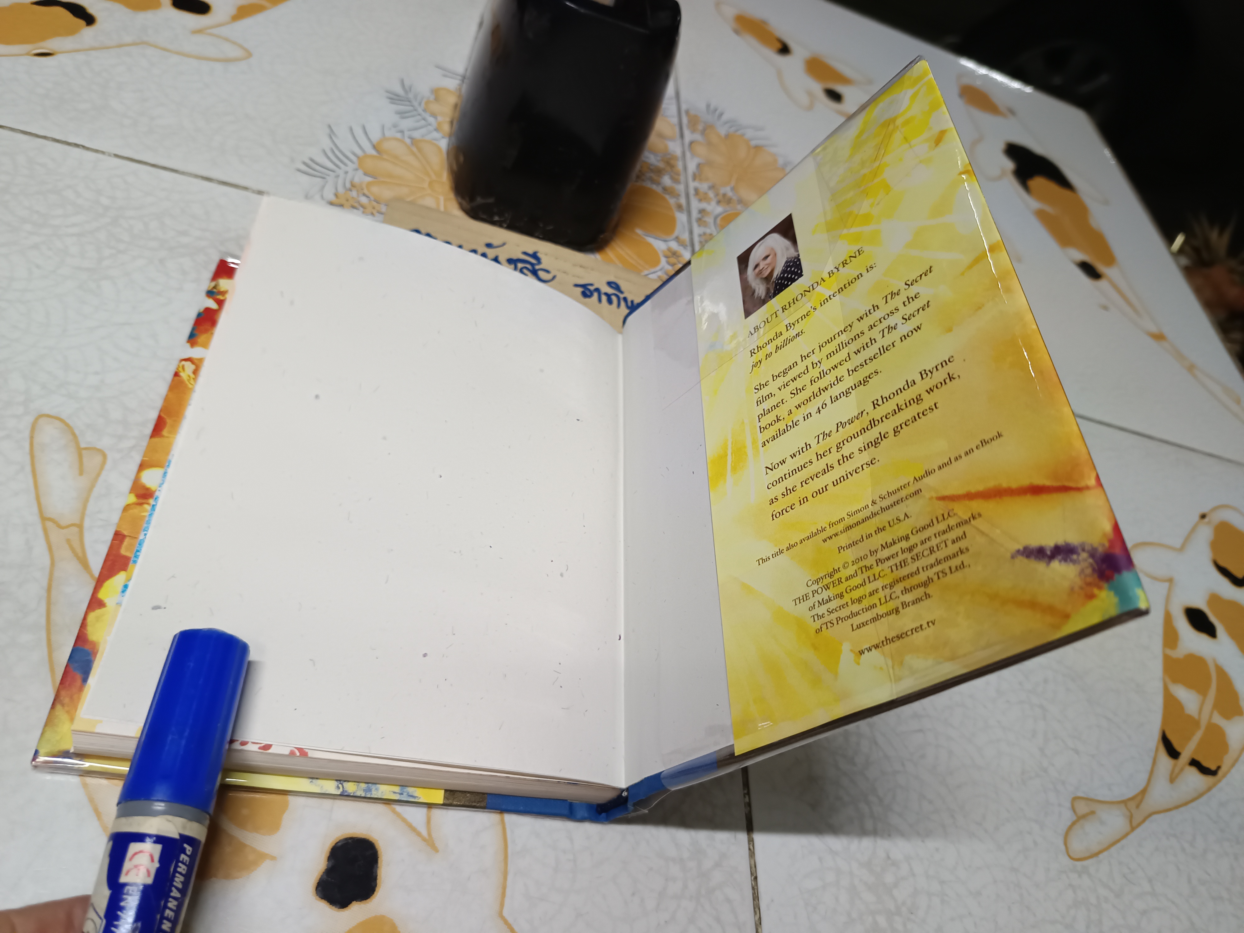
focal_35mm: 24
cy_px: 466
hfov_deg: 71.6
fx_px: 862
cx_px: 622
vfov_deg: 56.8
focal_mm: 5.31
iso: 1053
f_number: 1.7
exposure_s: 1/33.3
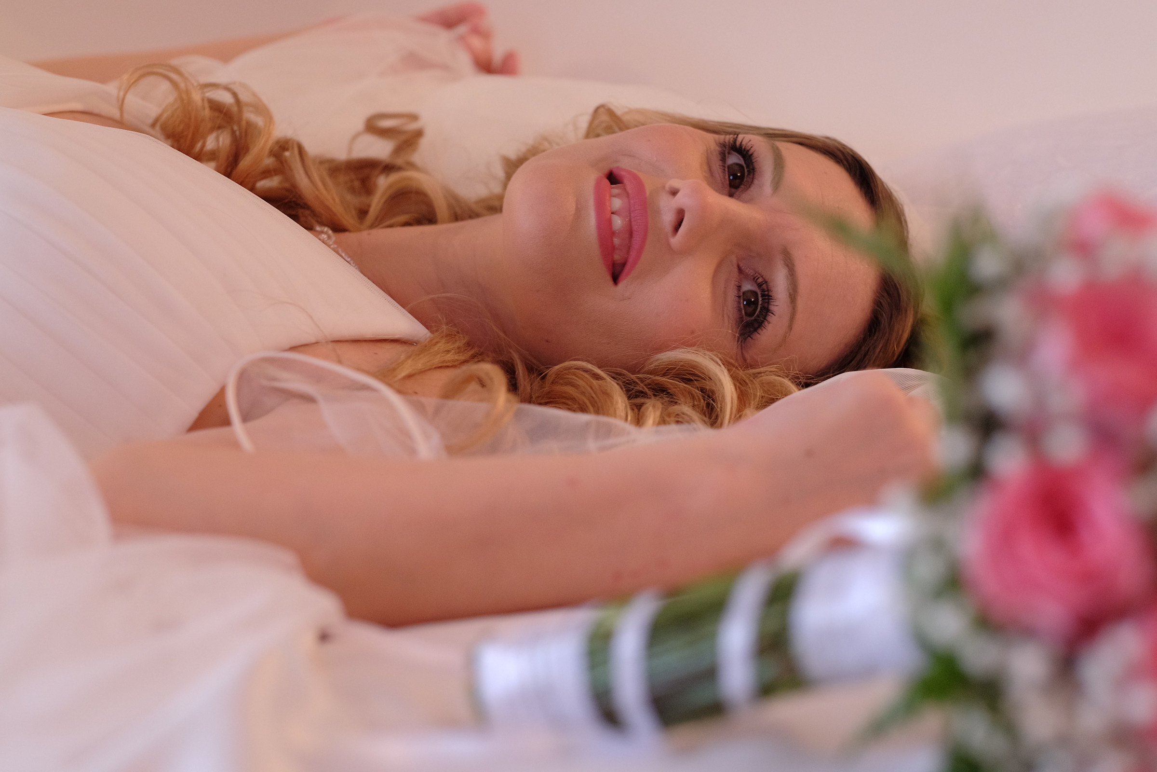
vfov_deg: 16.3
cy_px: 386
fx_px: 2699
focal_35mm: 84
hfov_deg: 24.2
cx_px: 578
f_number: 2.8
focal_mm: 56
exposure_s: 1/60
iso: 2000
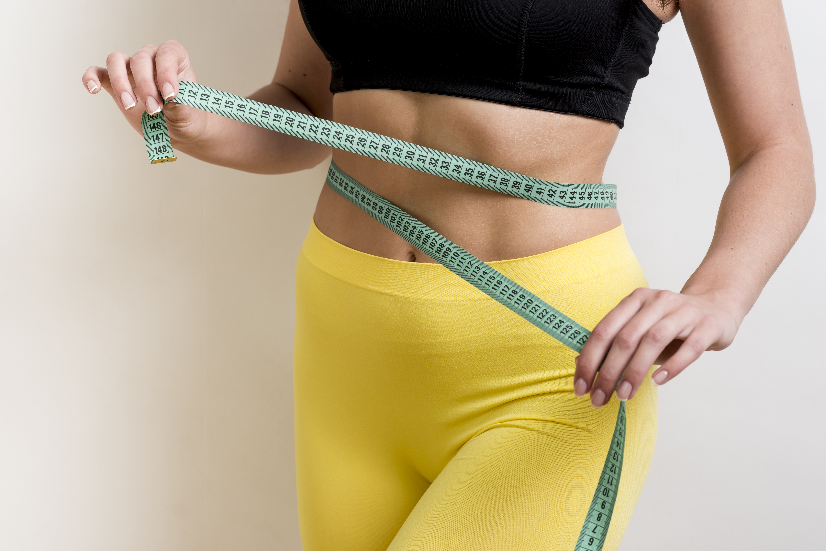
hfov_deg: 23.9
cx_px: 413
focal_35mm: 85
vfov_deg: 16.1
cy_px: 276
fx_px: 1951
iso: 100
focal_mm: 85
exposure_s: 1/160
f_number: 8
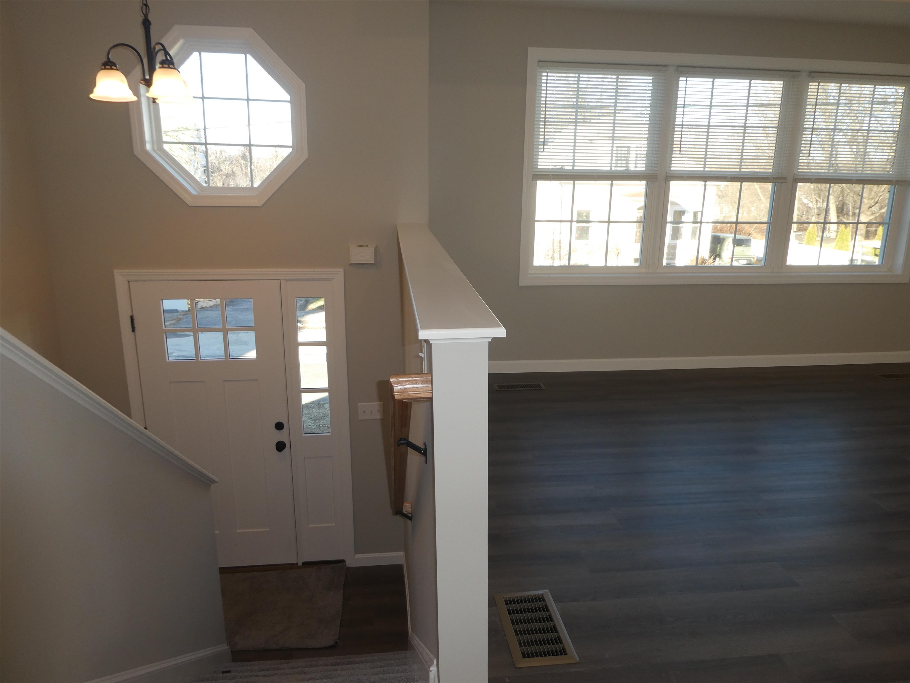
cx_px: 455
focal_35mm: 24
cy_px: 342
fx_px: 631
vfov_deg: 56.8
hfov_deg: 71.6
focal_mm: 4.3
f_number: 3.3
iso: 80
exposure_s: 1/60
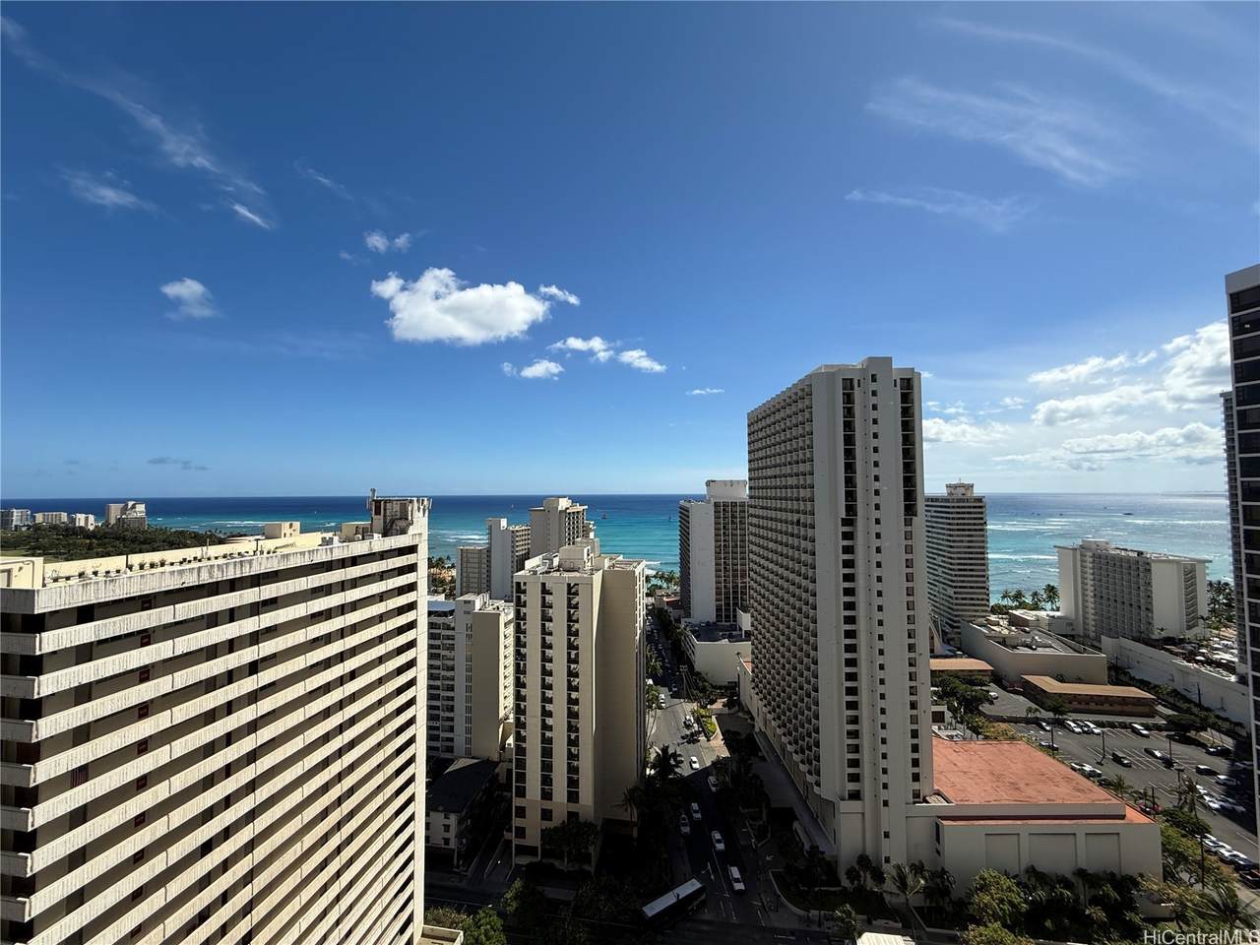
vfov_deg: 85.7
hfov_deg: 102.1
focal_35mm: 14
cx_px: 630
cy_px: 472
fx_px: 510
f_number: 2.2
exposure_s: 1/3125
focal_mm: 2.22
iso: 50
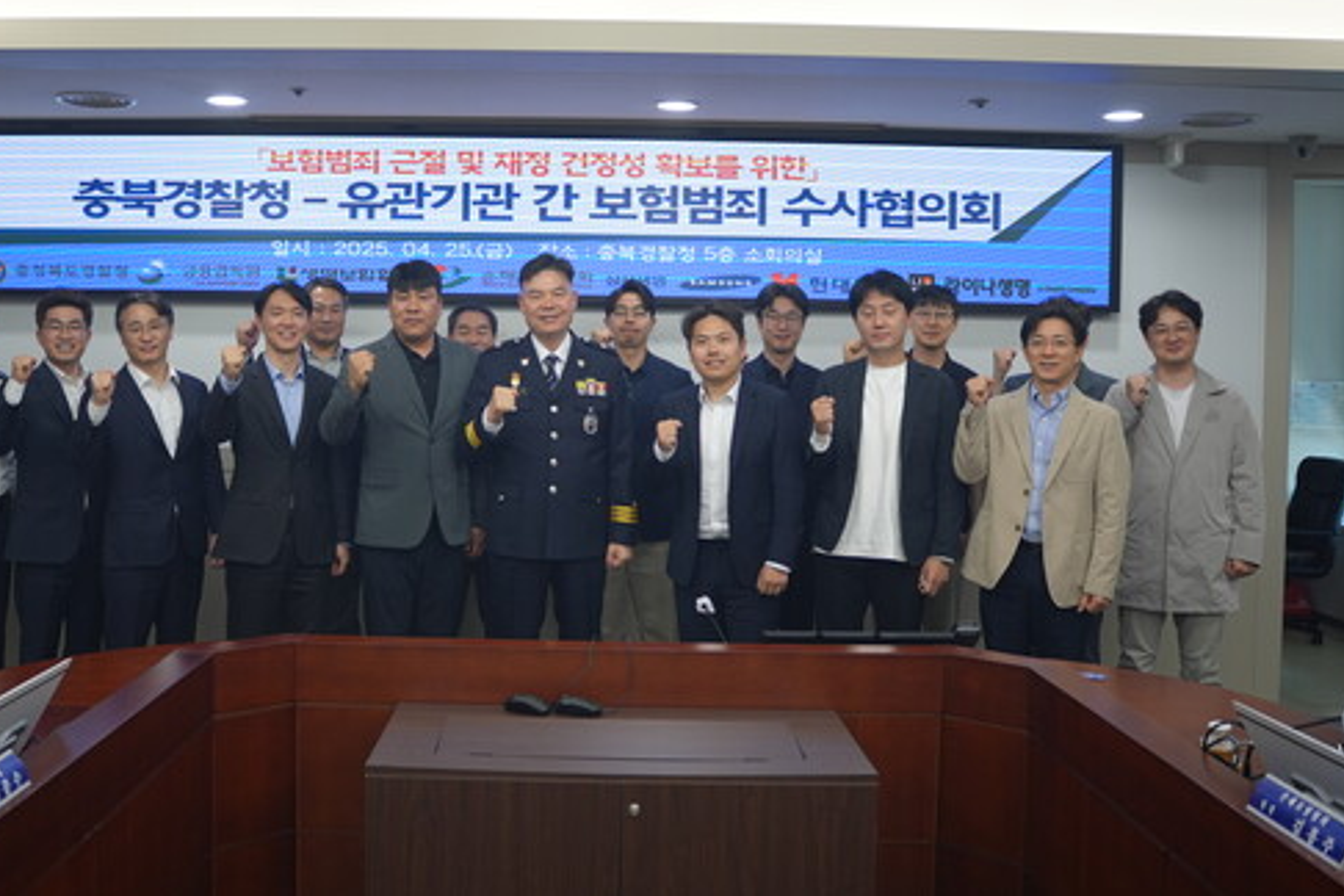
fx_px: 1381
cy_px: 401
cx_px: 570
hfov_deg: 51.7
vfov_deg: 35.9
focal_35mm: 37
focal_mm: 30
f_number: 4
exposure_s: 1/160
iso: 800
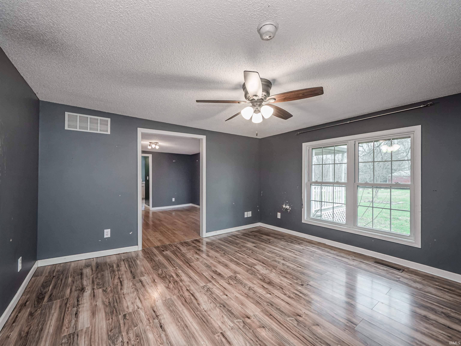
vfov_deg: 85.7
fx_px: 186
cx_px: 230
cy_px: 173
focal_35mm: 14
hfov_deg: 102.1
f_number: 3.5
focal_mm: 7
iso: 400
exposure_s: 1/30
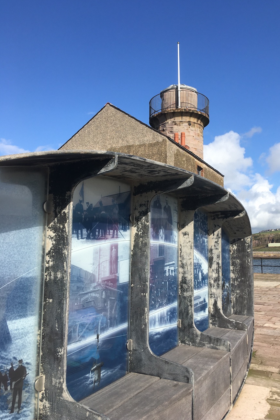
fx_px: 362
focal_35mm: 31
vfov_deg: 60.3
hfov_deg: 42.2
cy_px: 213
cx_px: 161
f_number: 2.2
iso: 25
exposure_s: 1/1748
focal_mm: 4.15
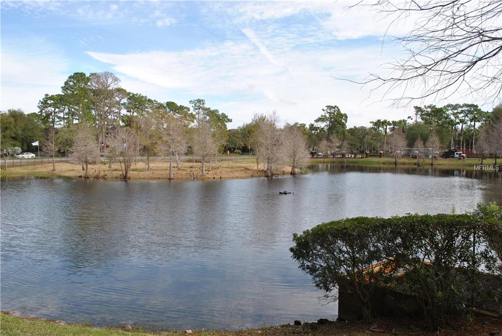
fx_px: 419
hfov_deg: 61.9
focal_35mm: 30
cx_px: 251
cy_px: 168
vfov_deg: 43.7
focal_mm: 20
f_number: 8
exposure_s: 1/250
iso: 100
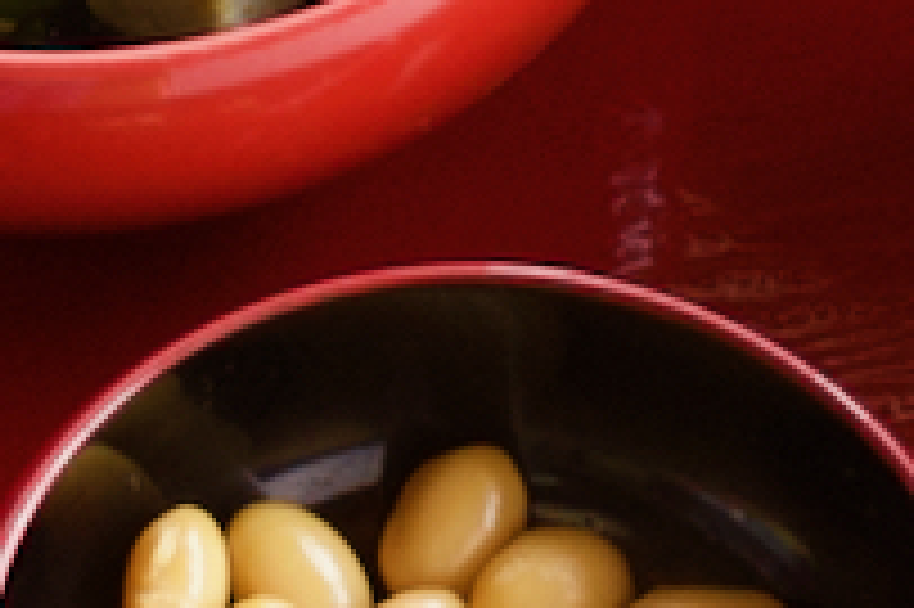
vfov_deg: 2.9
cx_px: -9
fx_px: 12024
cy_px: -390
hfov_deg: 4.3
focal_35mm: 474
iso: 900
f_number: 2.8
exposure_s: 1/125
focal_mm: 50
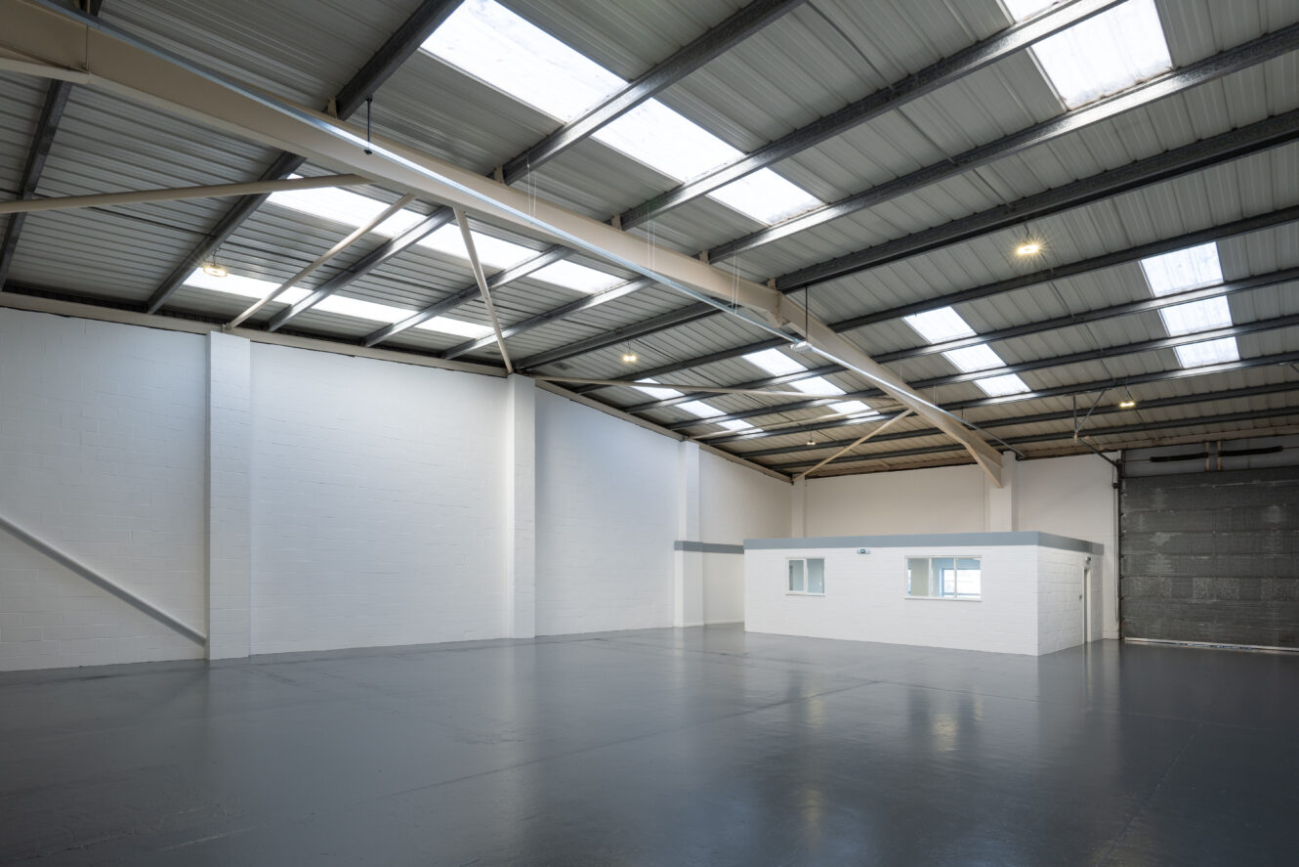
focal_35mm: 17
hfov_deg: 93.3
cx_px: 650
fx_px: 613
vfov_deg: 70.5
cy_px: 434
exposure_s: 1/13
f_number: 8
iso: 100
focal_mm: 17
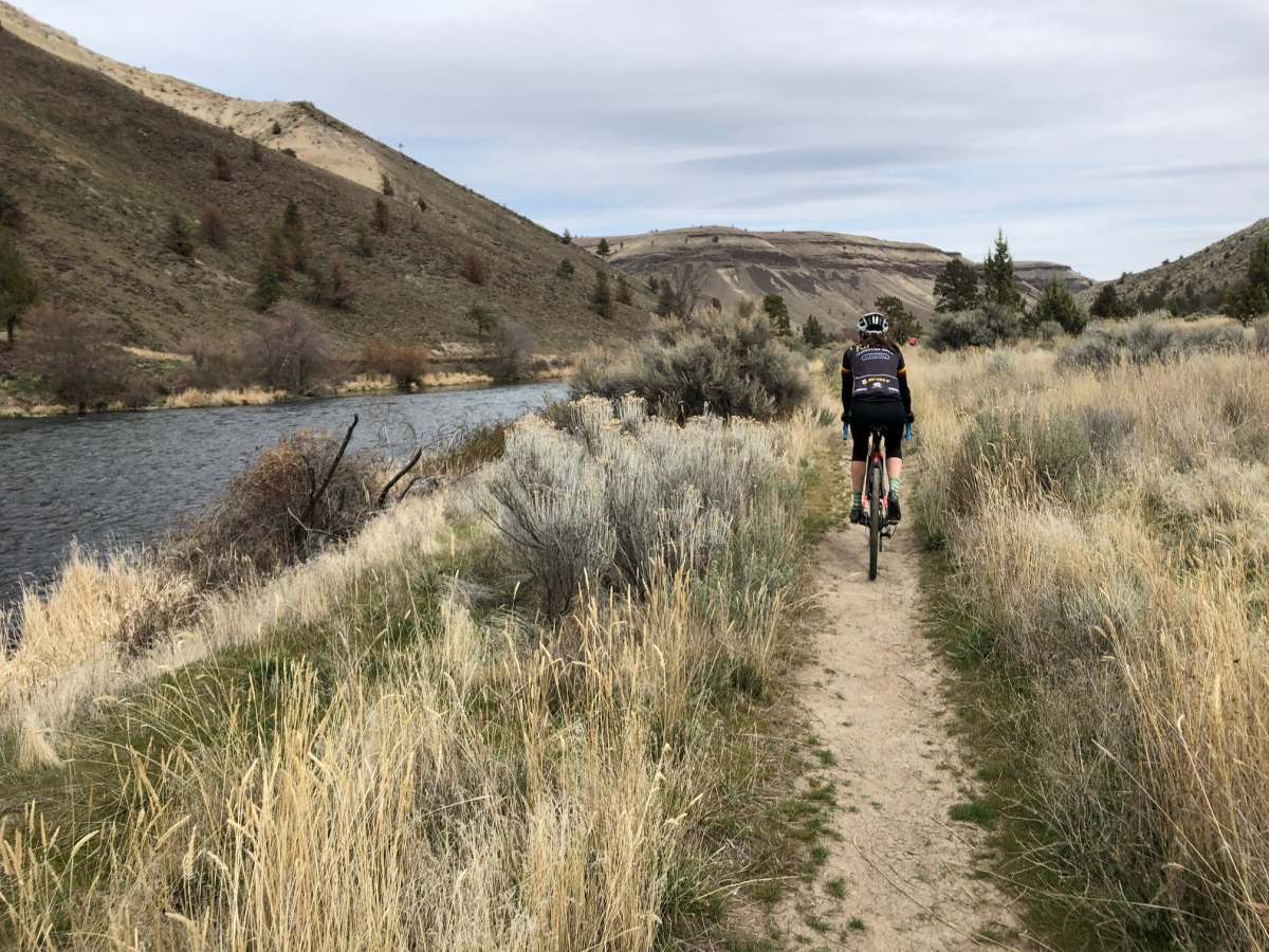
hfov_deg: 63.4
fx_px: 1026
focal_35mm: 28
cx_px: 634
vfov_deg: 49.7
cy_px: 476
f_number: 1.8
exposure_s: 1/1715
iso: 20
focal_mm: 3.99
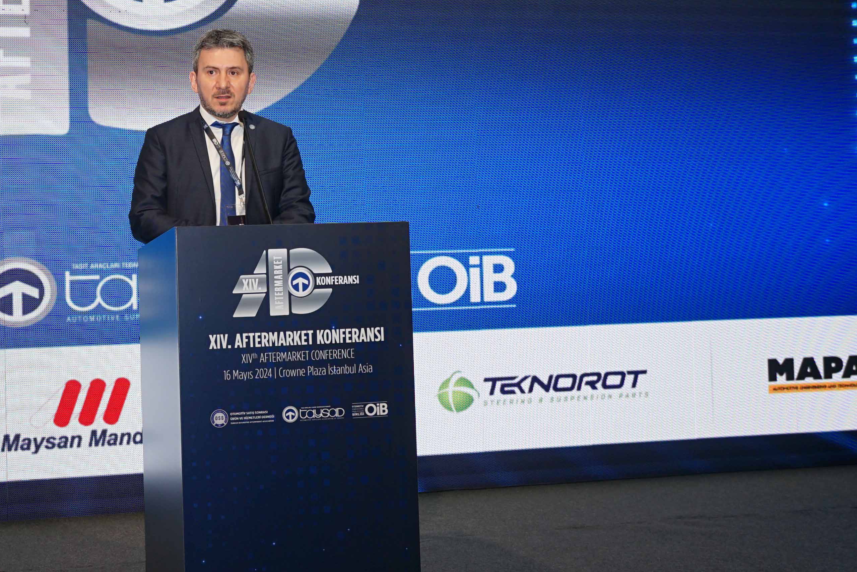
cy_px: 192
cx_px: 222
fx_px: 1428
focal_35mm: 60
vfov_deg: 22.5
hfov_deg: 32.8
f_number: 4
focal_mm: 26
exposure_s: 1/60
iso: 160
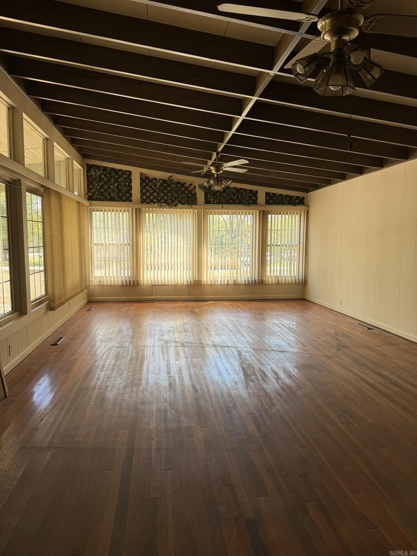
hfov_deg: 56.8
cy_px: 278
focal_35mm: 24
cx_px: 208
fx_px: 385
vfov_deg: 71.6
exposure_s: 1/208
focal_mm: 6.76
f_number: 1.78
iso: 100
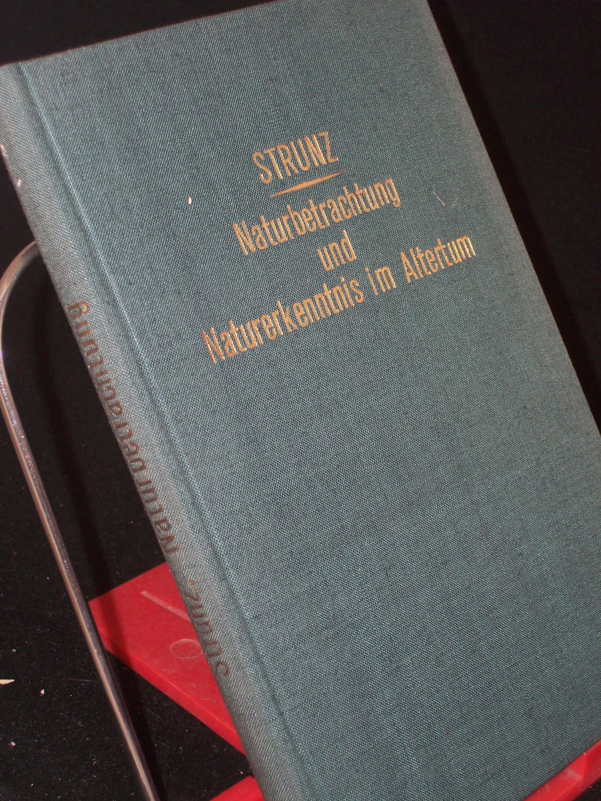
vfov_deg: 23.8
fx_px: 1898
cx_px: 300
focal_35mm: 82
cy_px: 400
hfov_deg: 18.0
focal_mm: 13.6
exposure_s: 1/80
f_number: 4
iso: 80
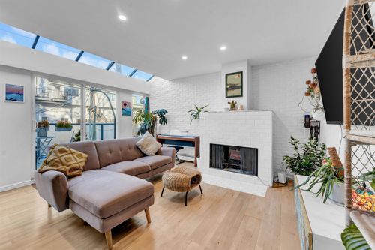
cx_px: 188
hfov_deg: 104.3
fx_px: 146
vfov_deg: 81.2
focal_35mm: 14
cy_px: 125
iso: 320
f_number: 8
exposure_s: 1/30
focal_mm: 14
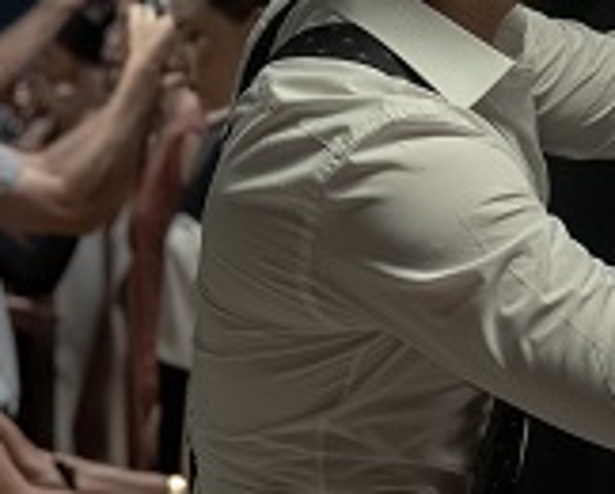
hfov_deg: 15.0
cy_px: 118
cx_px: 528
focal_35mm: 127
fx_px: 2314
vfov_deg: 12.1
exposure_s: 1/320
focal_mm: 40
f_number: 2.8
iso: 3200
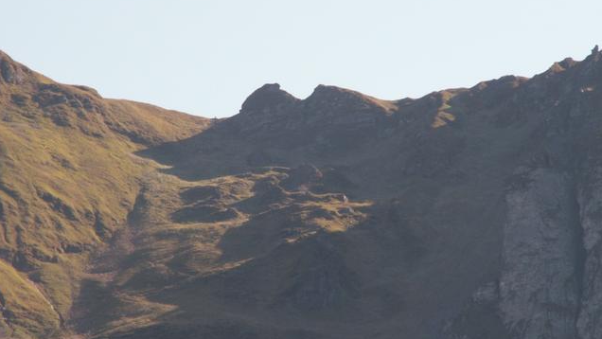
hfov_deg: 8.2
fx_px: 4183
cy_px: 152
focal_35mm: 262
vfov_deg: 4.6
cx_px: 301
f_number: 7.1
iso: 50
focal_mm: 39.09
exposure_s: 1/100
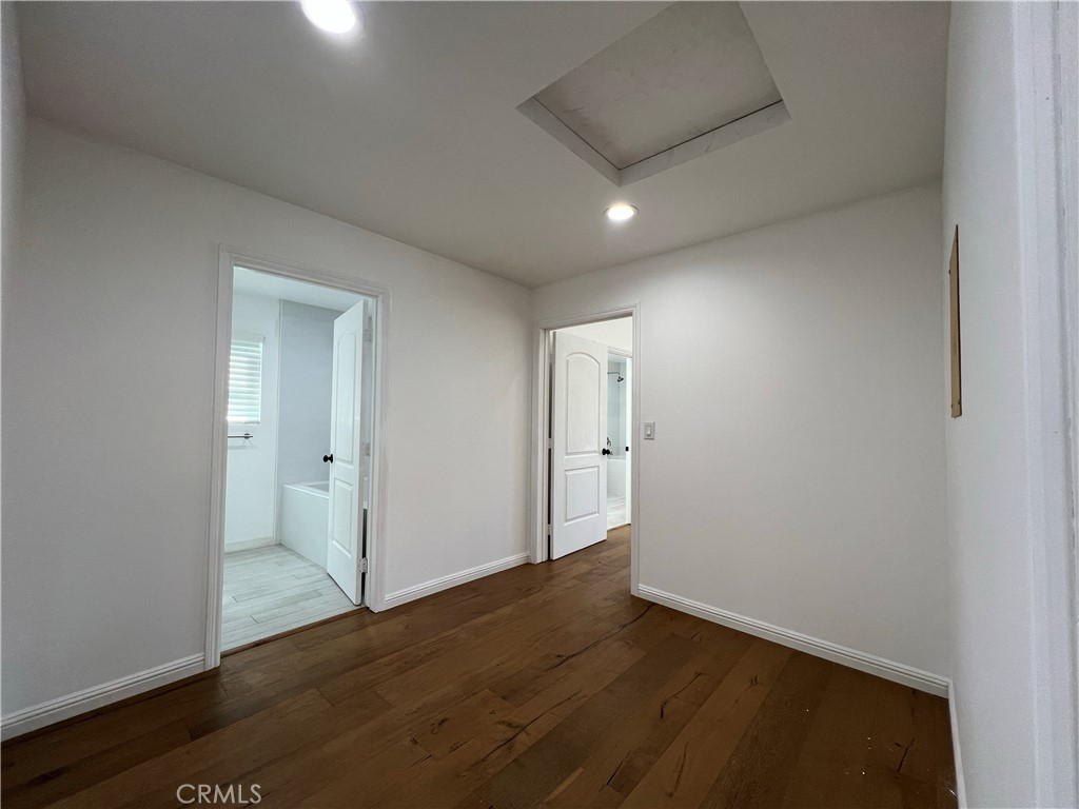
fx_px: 405
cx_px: 540
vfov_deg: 89.9
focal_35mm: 13
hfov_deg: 106.2
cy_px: 404
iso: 80
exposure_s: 1/120
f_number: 1.8
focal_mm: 1.57
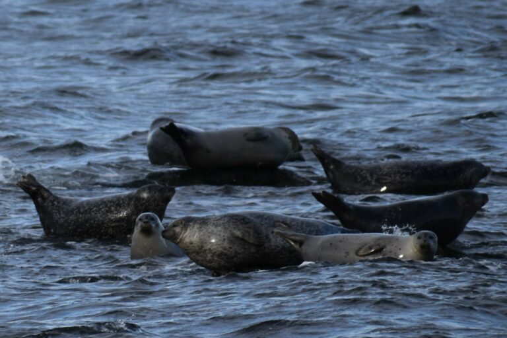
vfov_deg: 3.4
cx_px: 254
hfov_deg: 5.1
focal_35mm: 405
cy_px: 169
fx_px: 5703
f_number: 6.3
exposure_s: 1/1000
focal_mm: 270
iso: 360
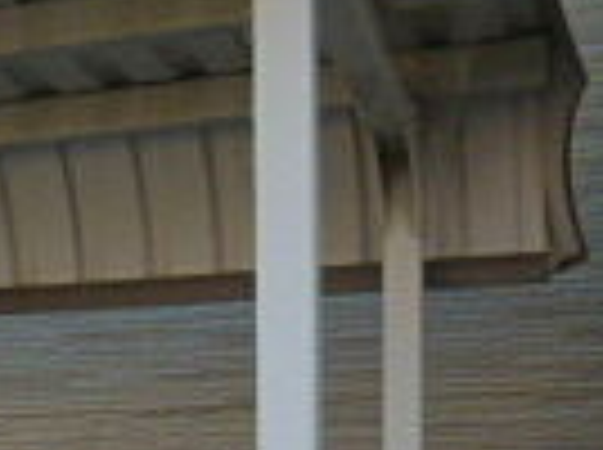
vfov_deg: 12.2
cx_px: -562
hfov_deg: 14.5
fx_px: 2000
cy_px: 693
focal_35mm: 115
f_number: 2.5
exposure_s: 1/250
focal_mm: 4.3
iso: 100
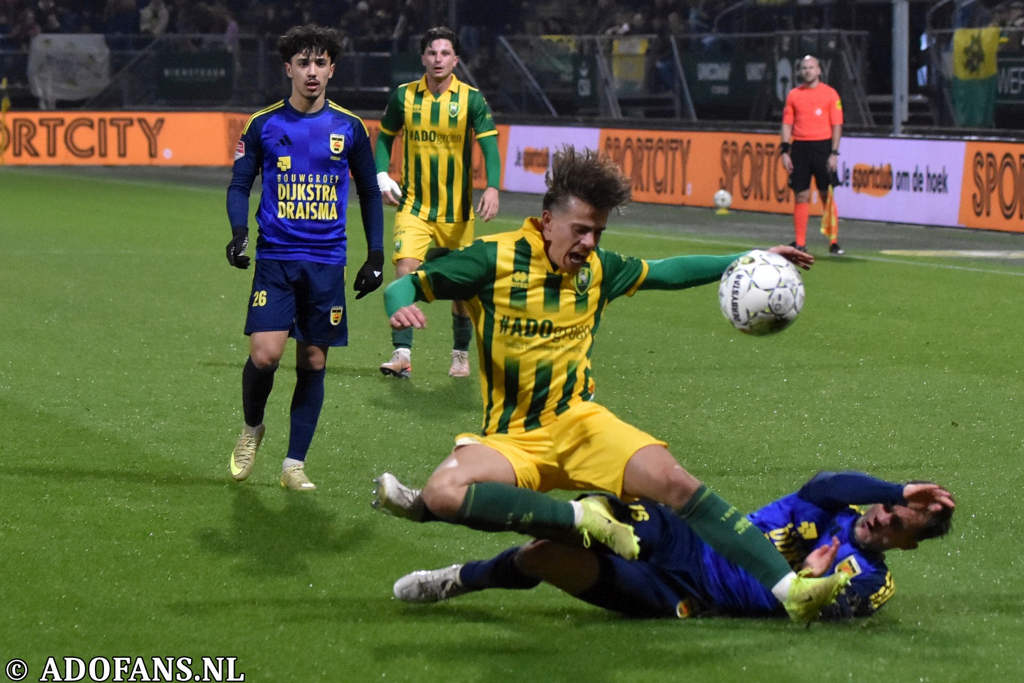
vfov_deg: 12.2
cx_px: 512
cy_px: 342
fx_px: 3200
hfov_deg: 18.2
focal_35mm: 112
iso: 2500
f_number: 2.8
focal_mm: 75
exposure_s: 1/800
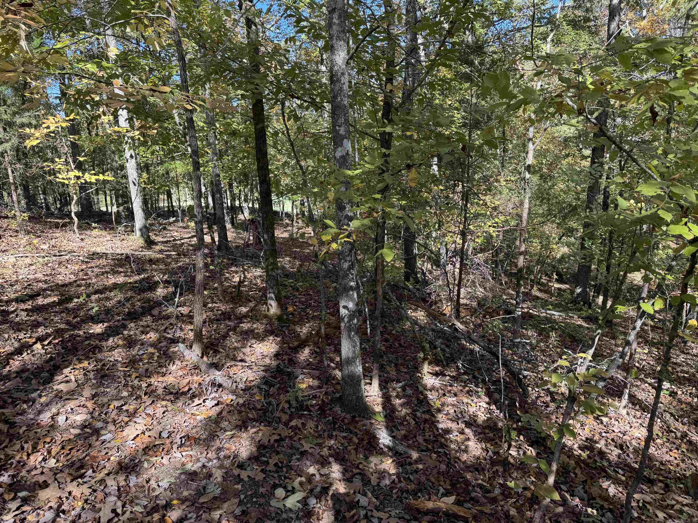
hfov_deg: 71.6
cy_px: 262
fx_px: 484
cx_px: 349
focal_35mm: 24
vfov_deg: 56.8
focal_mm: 6.76
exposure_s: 1/402
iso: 80
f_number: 1.78
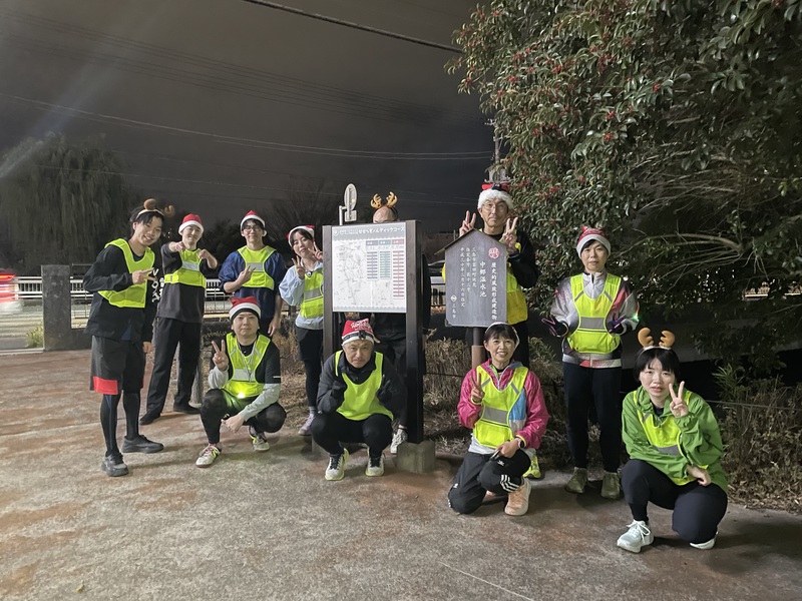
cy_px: 300
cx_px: 401
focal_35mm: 26
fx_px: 602
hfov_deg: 67.3
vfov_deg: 53.1
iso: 800
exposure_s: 1/14
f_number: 1.6
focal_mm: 4.2
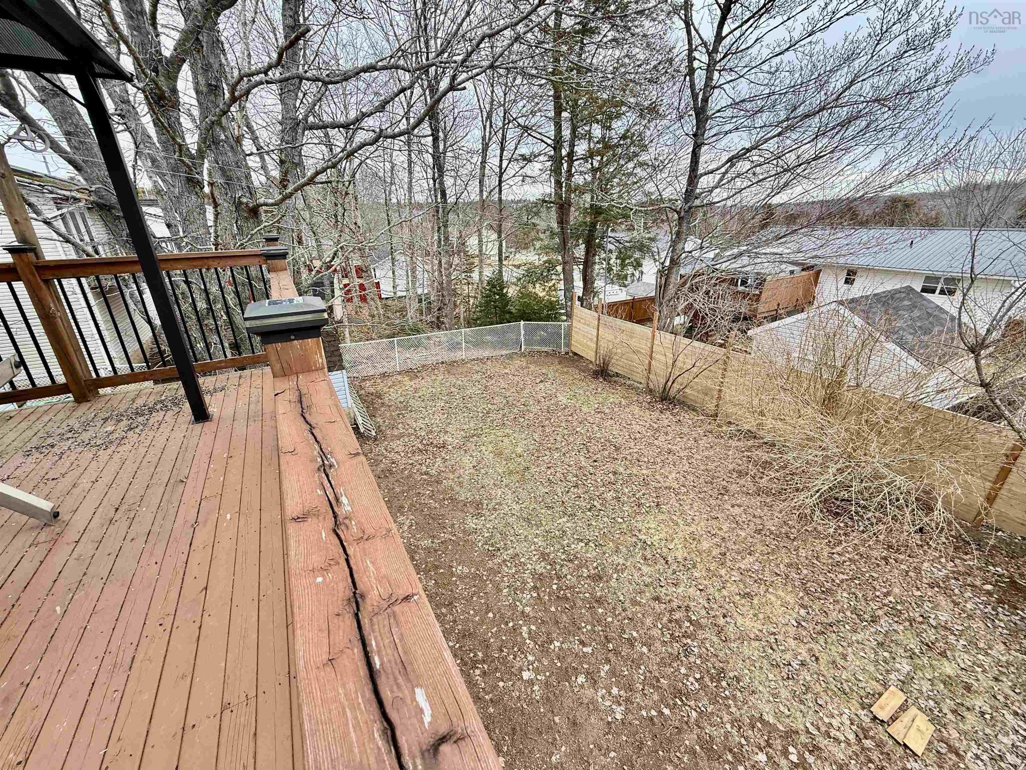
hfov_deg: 102.1
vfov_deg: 85.7
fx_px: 415
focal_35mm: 14
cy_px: 385
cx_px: 513
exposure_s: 1/177
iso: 64
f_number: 2.2
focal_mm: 2.22
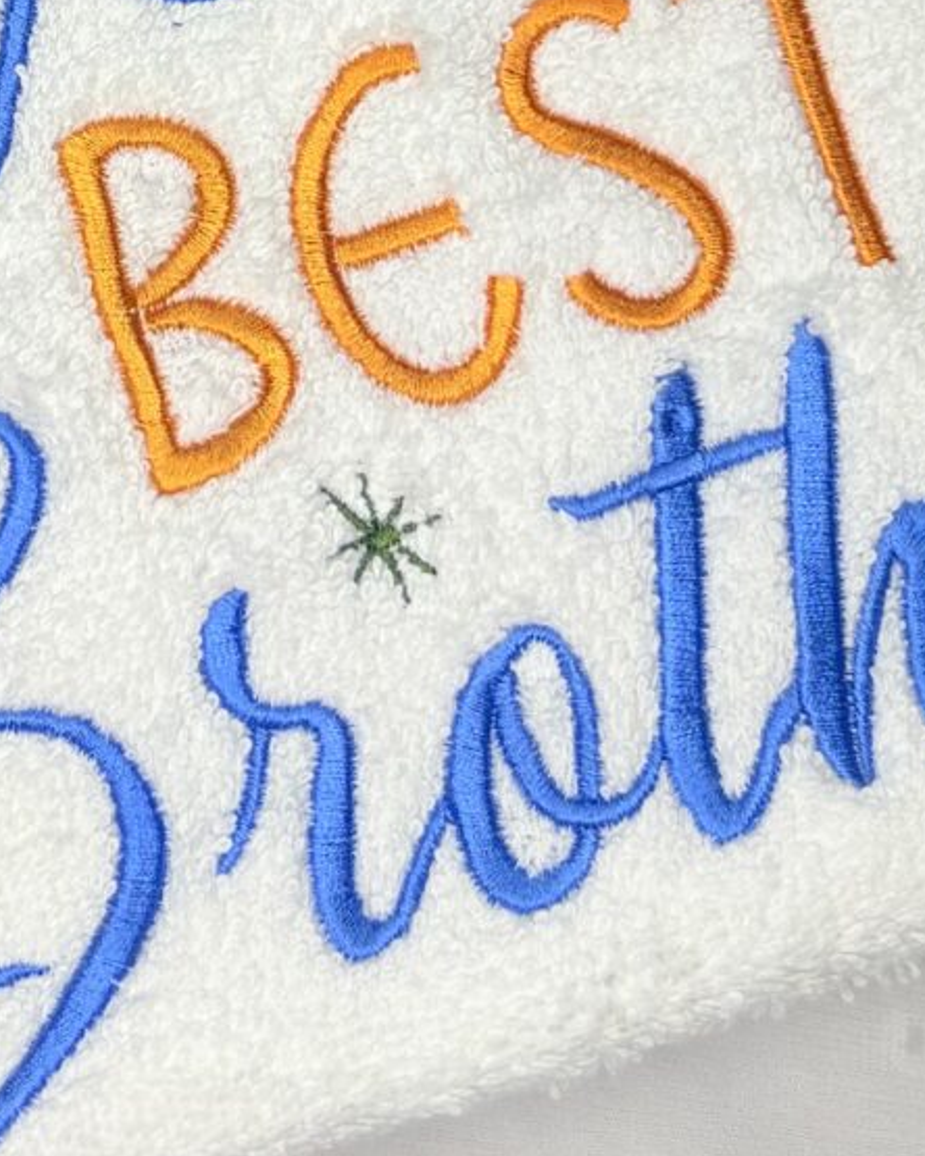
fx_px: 4004
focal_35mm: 117
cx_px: 88
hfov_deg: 13.1
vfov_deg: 15.4
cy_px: -458
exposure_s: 1/100
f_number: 1.6
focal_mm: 5.96
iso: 40
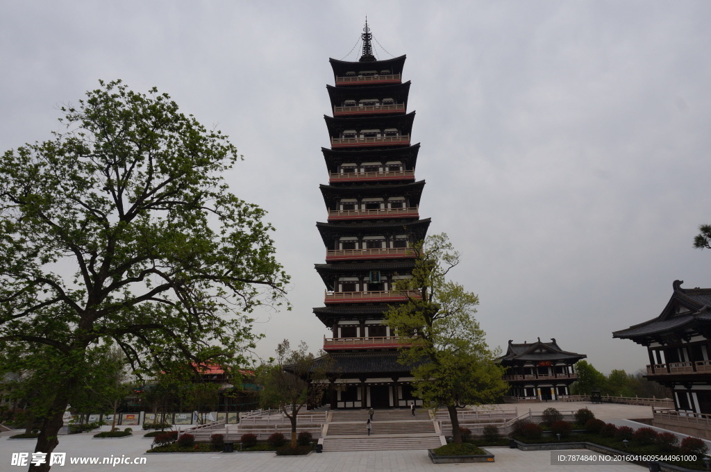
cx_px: 356
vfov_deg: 53.0
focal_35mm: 24
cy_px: 236
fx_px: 473
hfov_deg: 73.8
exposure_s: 1/60
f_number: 13
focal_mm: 16
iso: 200
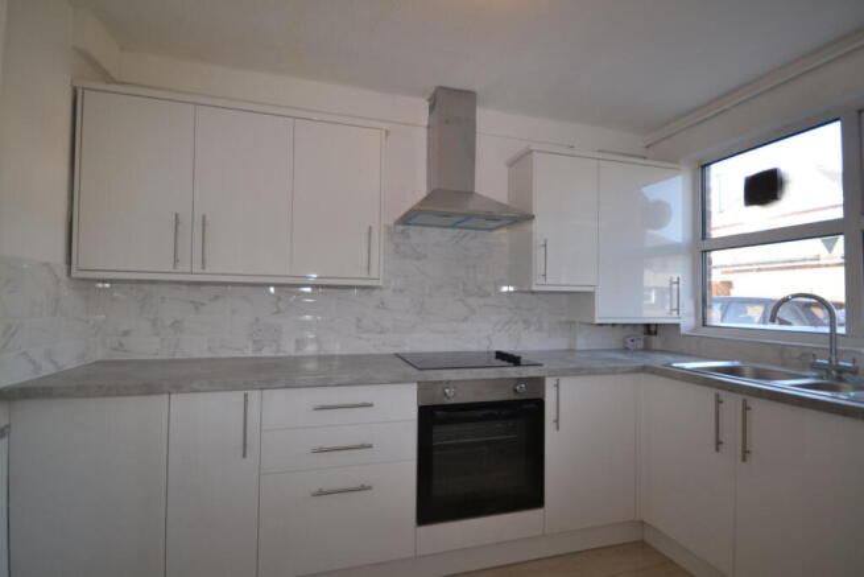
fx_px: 360
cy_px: 288
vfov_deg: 77.4
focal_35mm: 15
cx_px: 432
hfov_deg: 100.4
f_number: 5.6
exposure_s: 1/125
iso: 360
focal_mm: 10
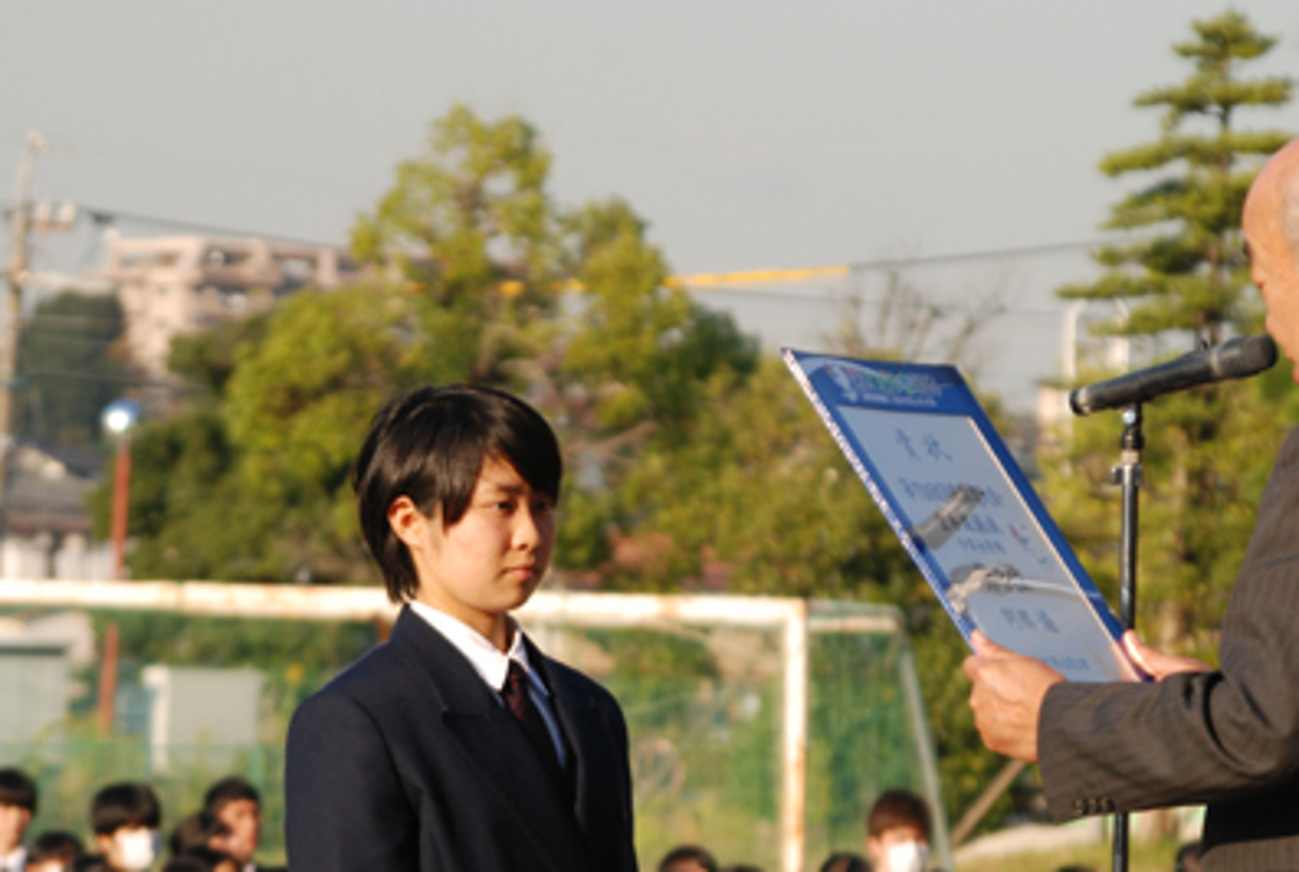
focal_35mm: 227
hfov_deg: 9.0
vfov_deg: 6.1
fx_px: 8209
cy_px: 574
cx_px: 804
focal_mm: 100
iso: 400
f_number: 5.6
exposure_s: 1/800
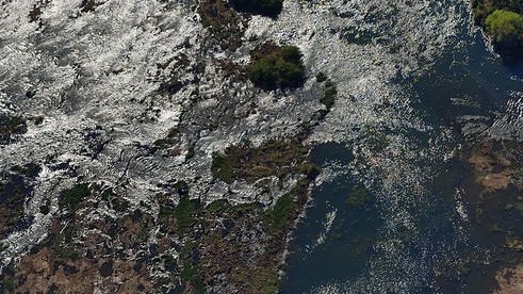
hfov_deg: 17.0
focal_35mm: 116
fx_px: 1608
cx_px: 751
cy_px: -196
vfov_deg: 10.0
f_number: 10
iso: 400
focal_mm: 34
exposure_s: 1/1000
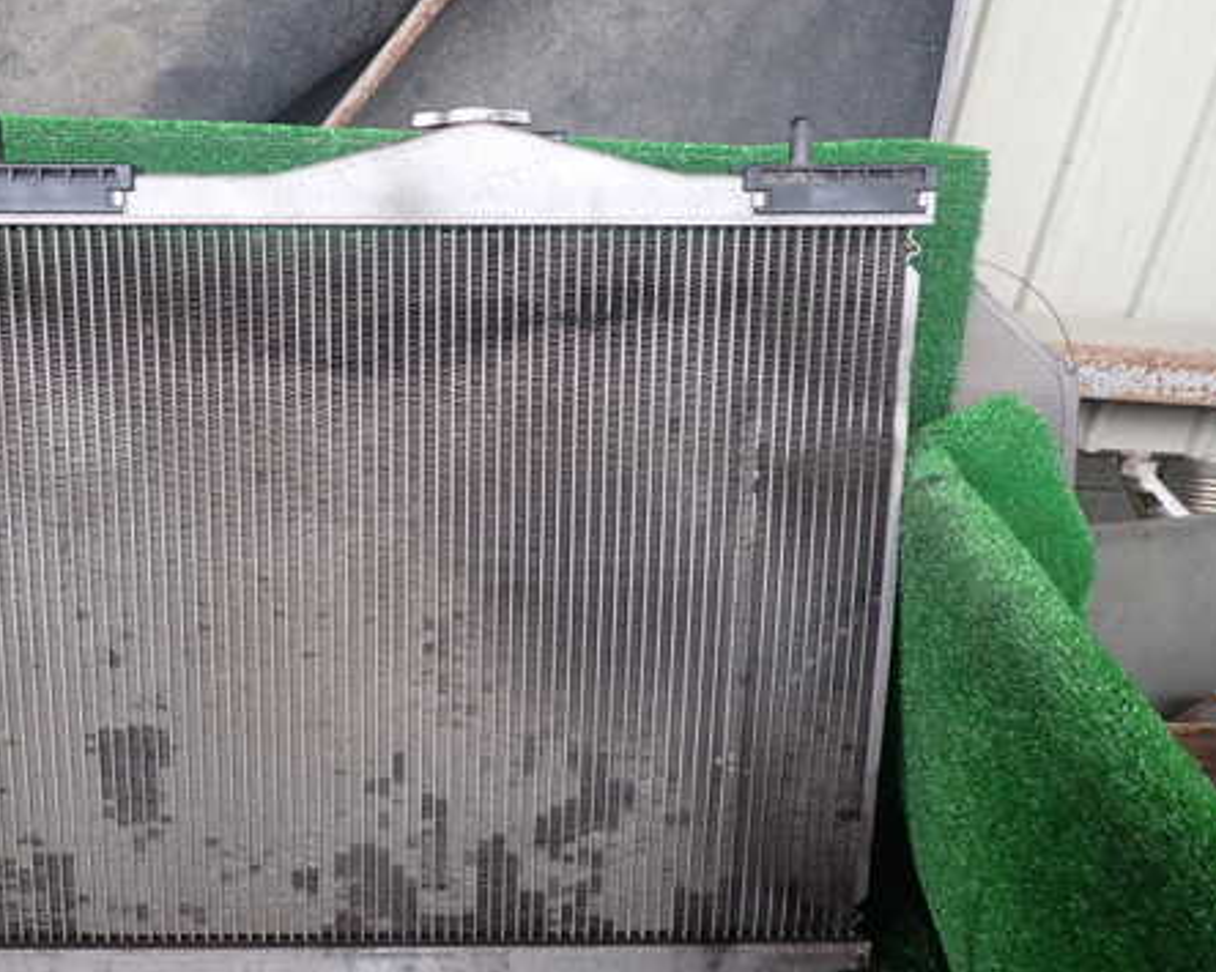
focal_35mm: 33
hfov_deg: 53.2
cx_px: 411
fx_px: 1187
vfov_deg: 44.5
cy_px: 517
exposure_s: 1/60
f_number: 2
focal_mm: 4.5
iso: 200
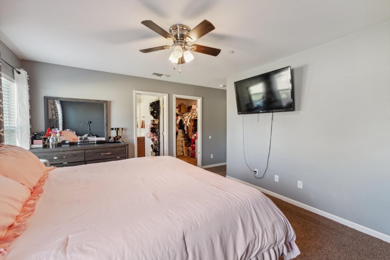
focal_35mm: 15
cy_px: 130
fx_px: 162
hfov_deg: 100.4
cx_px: 195
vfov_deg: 77.3
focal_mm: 10
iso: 100
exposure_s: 1/2.5
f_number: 8
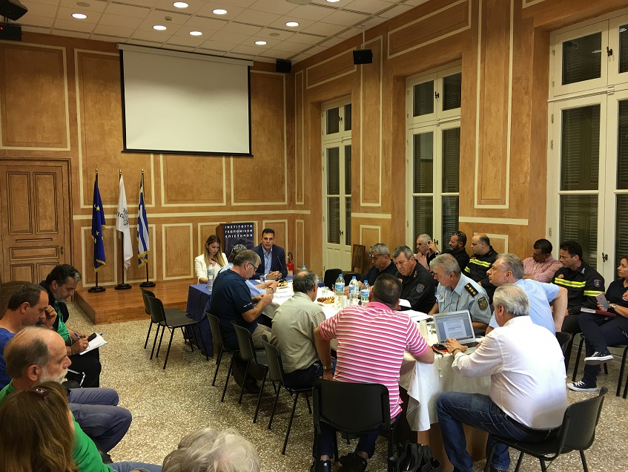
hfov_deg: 61.6
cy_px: 236
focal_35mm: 29
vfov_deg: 48.3
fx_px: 526
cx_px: 314
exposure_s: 1/17
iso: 32
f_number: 2.2
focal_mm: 4.15
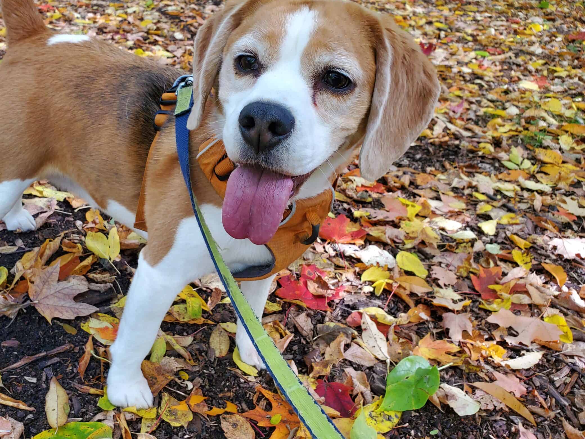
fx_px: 541
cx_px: 243
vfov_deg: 44.2
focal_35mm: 32
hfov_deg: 56.5
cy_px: 214
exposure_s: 1/120
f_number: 2.4
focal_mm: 4.3
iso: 160
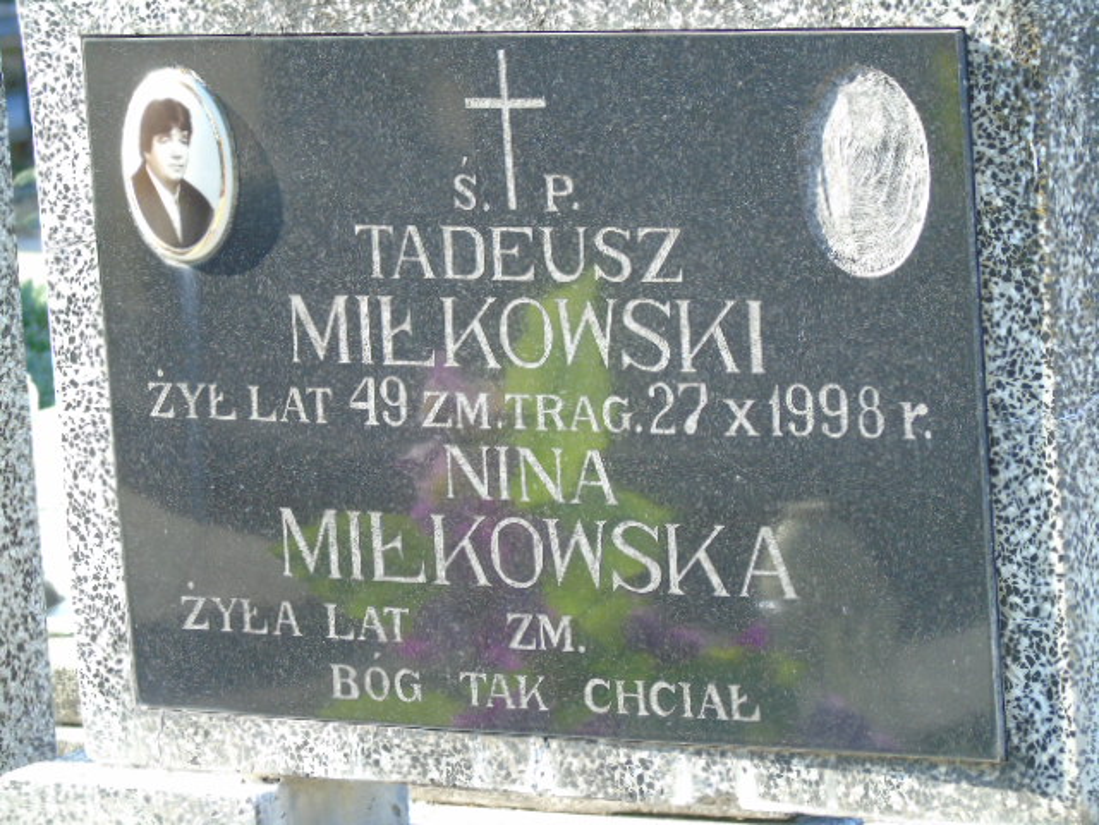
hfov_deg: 9.3
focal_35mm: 212
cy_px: 412
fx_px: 6731
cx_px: 550
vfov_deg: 7.0
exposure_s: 1/125
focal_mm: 38
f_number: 4.7
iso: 250
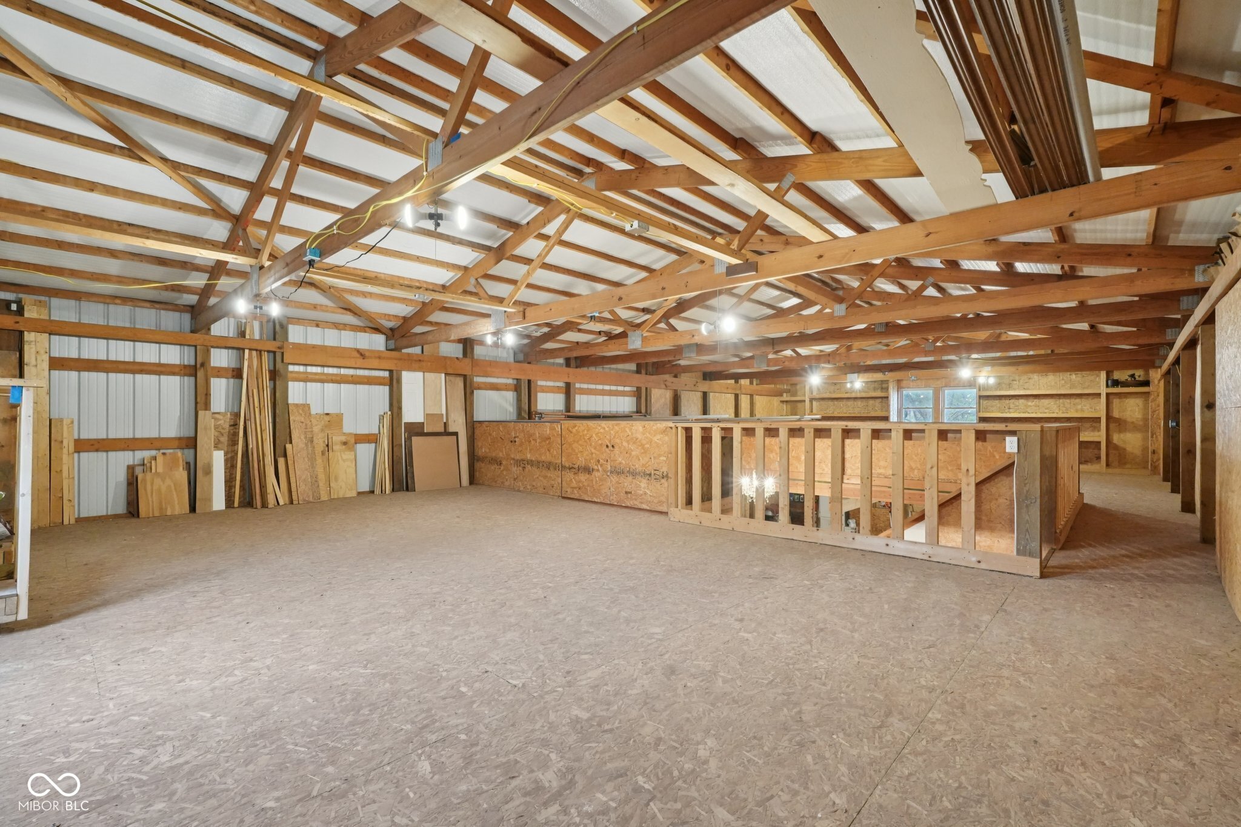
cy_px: 414
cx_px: 620
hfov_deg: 96.7
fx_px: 551
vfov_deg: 73.7
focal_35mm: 16
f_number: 8
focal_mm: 16
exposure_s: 1/30
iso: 5000
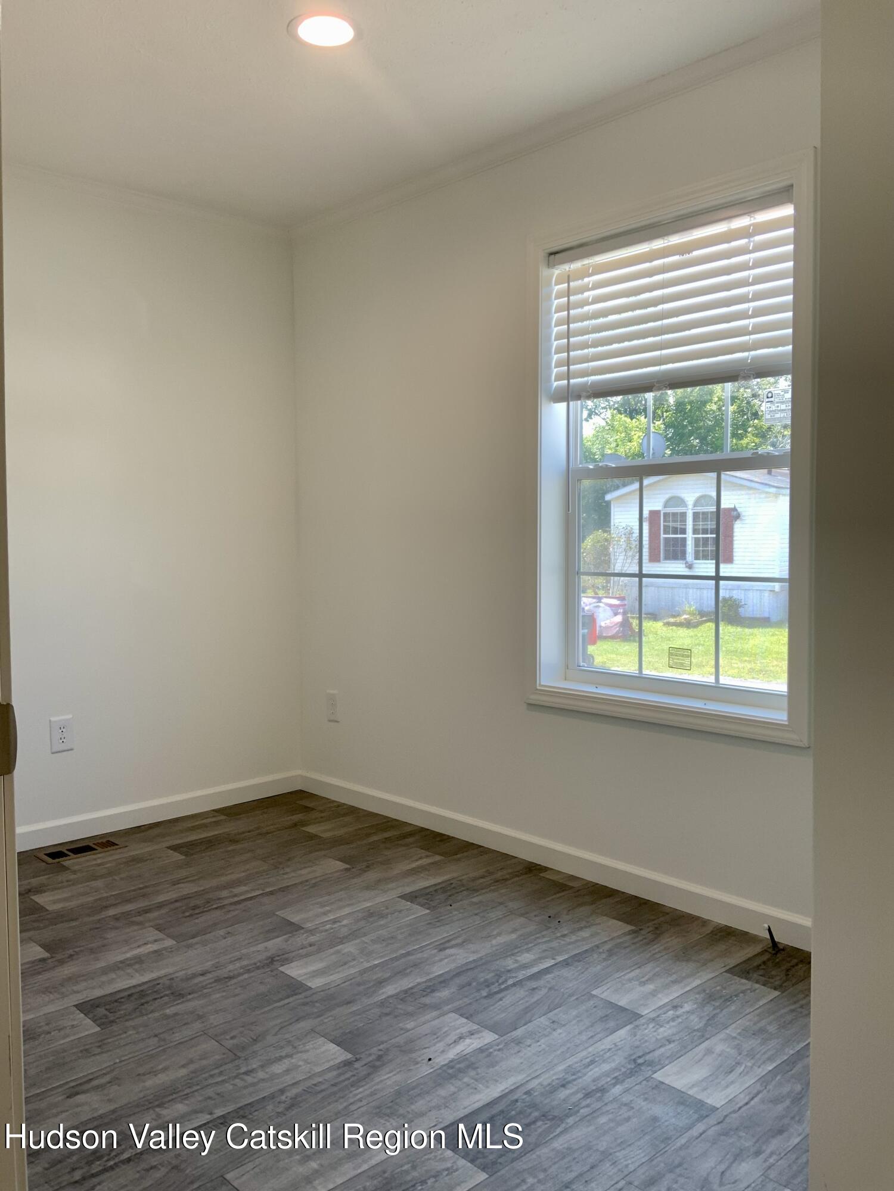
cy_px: 596
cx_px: 447
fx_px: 999
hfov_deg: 48.2
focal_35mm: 29
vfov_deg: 61.7
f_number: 1.8
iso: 32
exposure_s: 1/120
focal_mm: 3
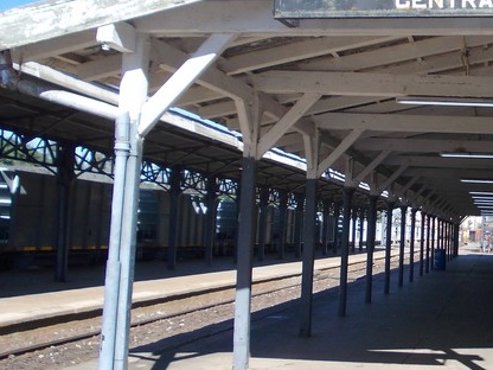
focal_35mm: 70
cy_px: 187
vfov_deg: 21.0
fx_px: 997
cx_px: 437
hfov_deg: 26.9
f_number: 6.2
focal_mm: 5.3
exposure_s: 1/160
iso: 80
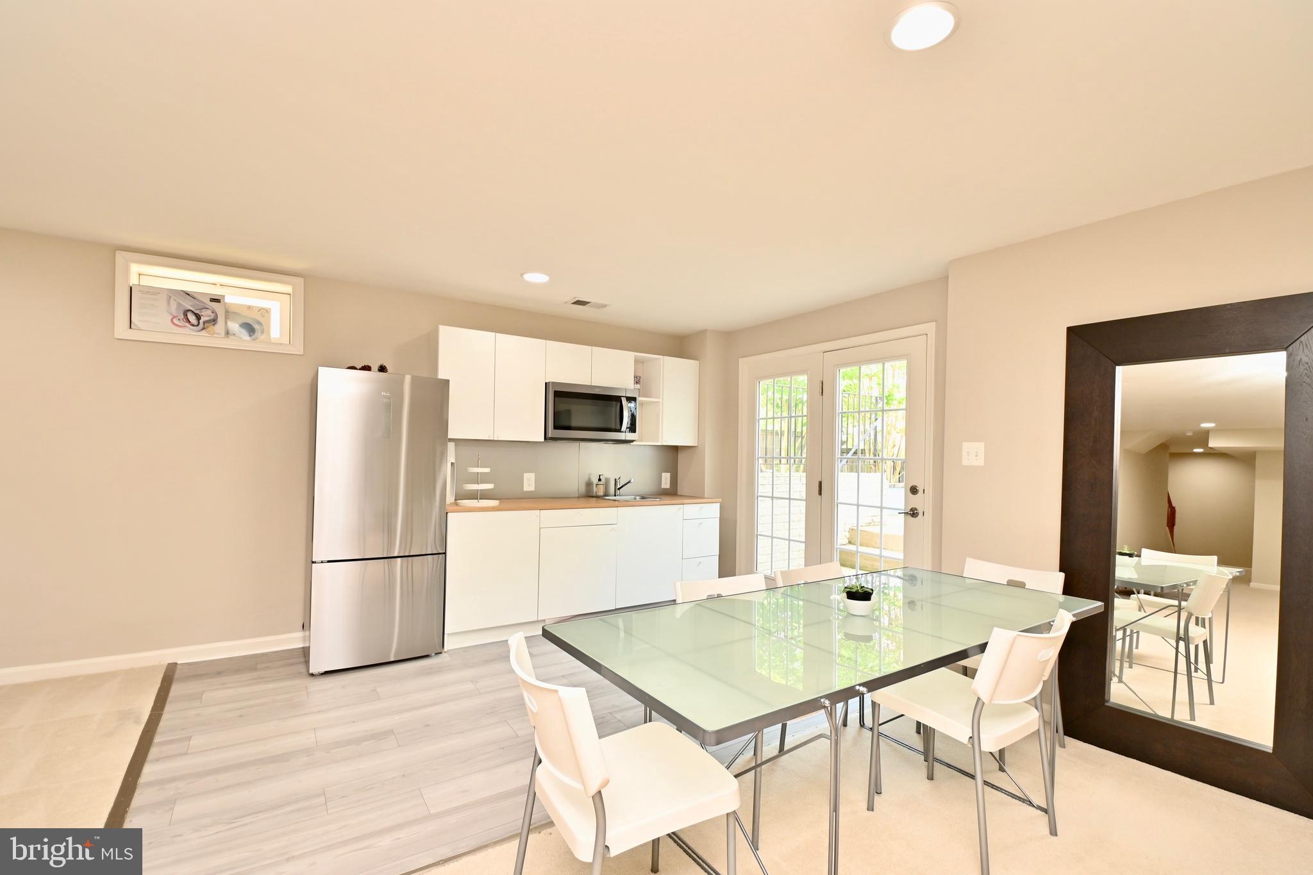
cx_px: 656
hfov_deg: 100.4
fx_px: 547
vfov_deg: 77.3
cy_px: 438
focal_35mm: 15
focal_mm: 10
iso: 200
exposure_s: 1/10
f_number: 7.1
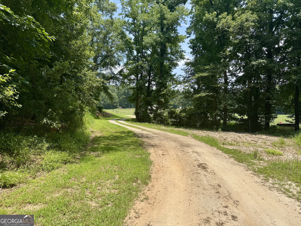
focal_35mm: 24
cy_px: 113
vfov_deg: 56.8
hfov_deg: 71.6
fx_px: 209
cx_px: 150
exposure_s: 1/2710
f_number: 1.78
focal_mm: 6.76
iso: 80
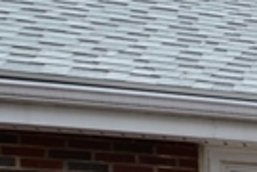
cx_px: 923
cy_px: 391
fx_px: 814
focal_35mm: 114
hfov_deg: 9.3
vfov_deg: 10.6
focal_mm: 10
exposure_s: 1/200
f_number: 7.1
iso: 100
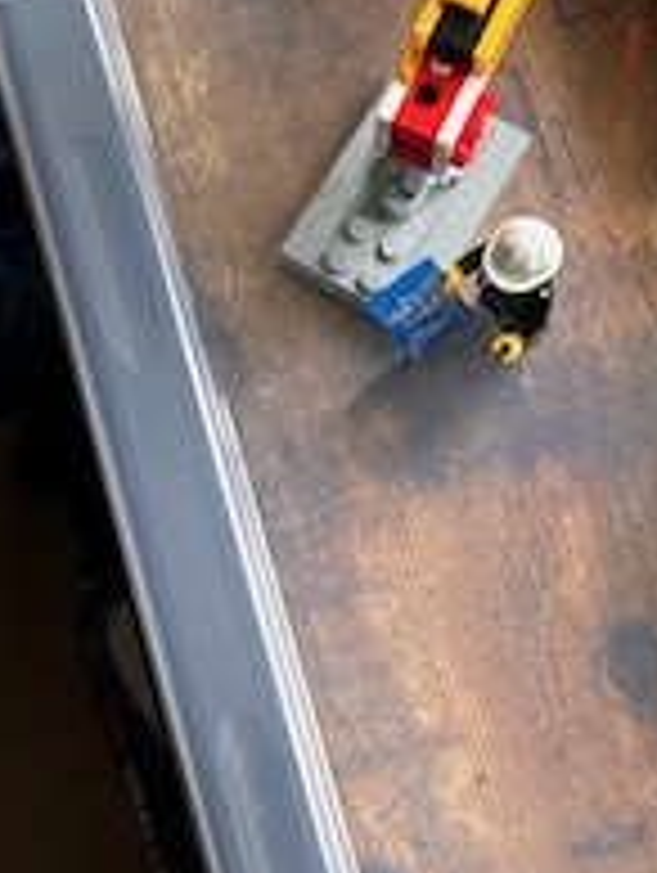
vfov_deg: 12.1
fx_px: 3990
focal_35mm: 158
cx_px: 968
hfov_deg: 9.2
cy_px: -310
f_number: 1.78
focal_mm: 6.86
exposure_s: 1/62
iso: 80
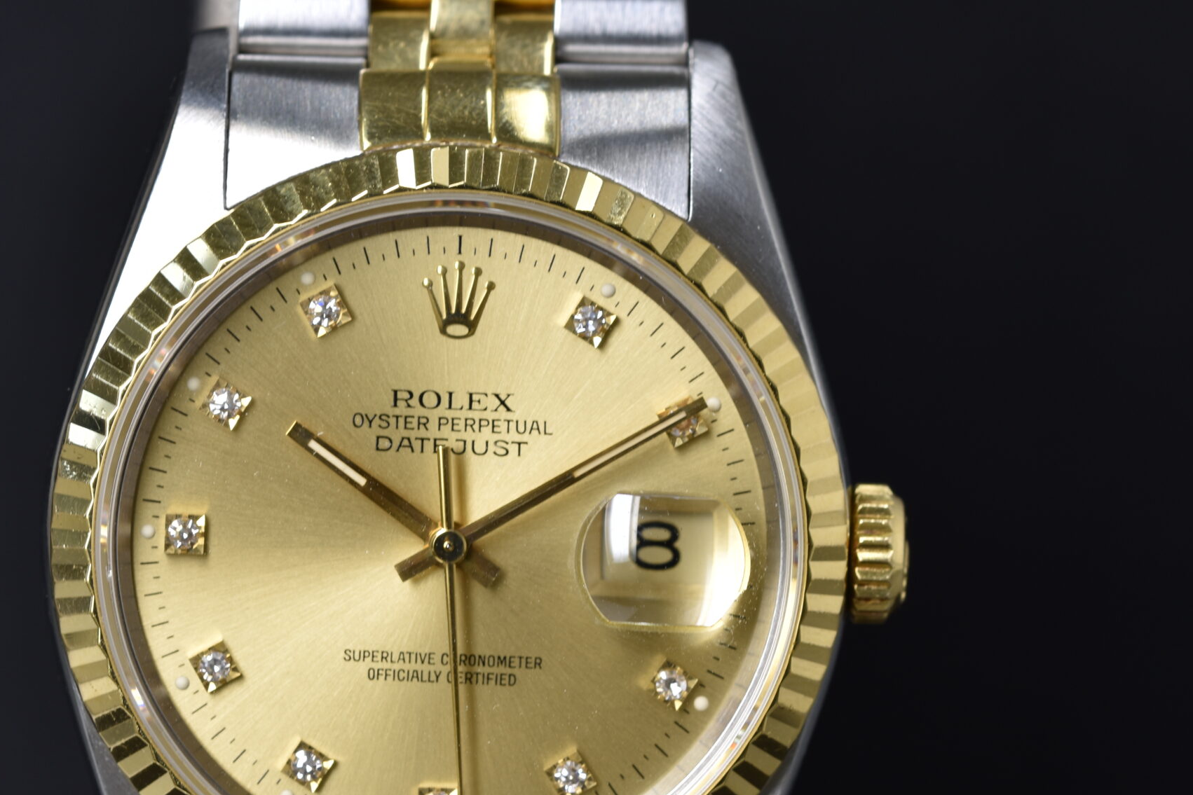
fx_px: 6727
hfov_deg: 10.1
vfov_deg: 6.8
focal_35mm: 203
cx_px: 308
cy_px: 447
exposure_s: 1/25
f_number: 8
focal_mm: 90
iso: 100
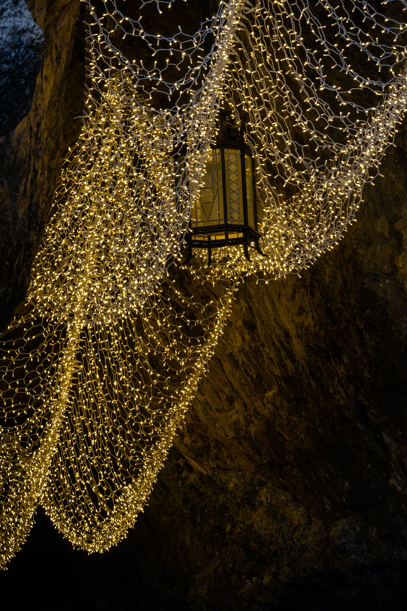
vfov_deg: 15.8
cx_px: 204
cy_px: 306
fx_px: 2204
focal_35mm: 130
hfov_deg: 10.5
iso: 400
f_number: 5
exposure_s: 1/60
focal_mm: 86.4
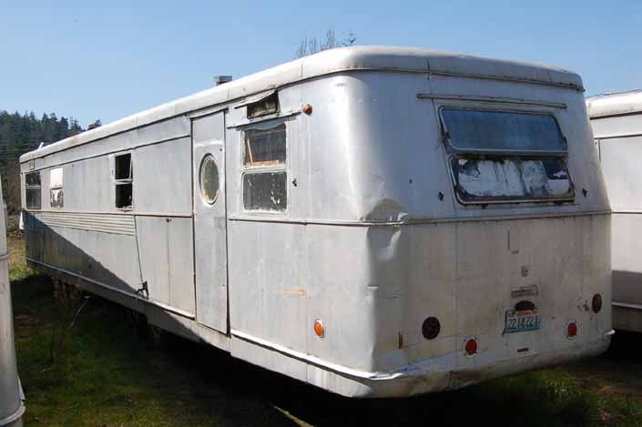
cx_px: 321
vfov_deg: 34.2
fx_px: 695
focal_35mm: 39
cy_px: 214
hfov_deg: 49.6
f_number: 20
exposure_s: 1/60
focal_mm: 26
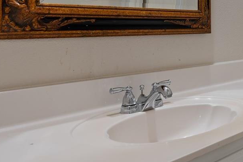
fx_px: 317
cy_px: 26
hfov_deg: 35.6
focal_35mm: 47
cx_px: 268
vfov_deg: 27.9
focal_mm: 14
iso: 100
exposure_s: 1/1.67
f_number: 8
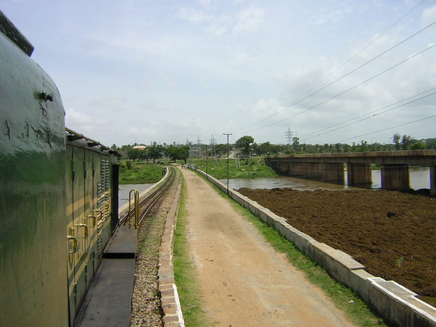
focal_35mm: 36
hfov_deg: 51.4
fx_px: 453
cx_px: 218
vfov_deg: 39.7
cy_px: 164
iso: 100
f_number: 5.2
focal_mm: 4.7
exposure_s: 1/468
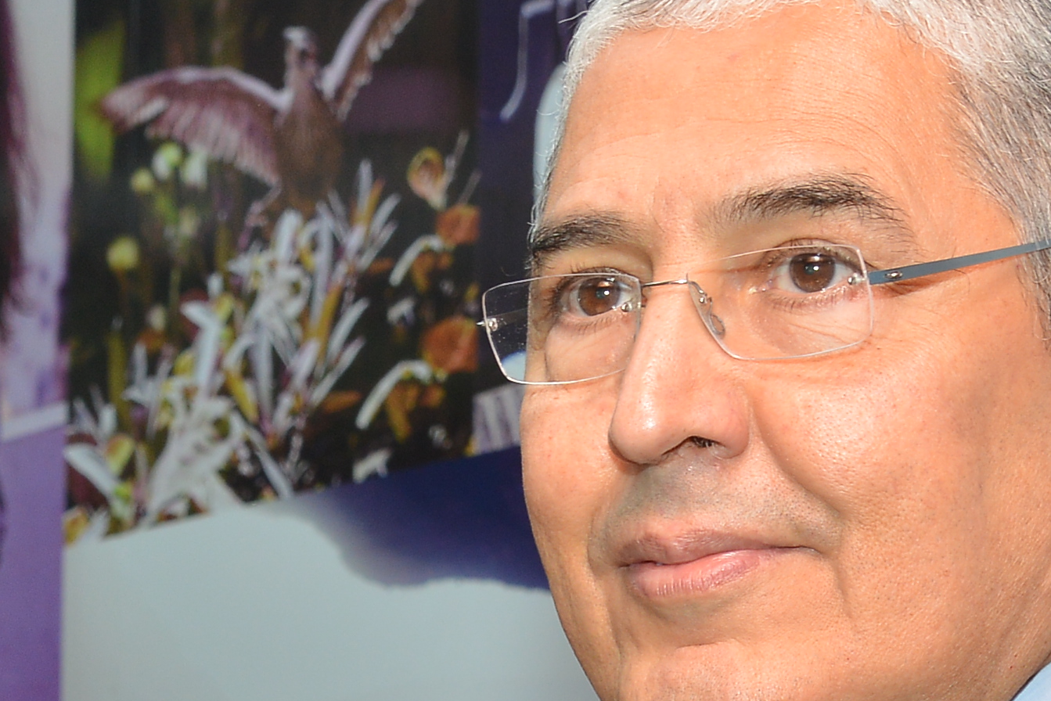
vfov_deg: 7.1
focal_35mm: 189
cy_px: 1168
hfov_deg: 10.8
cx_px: 163
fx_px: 5519
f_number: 8
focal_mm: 46
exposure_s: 1/125
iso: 400
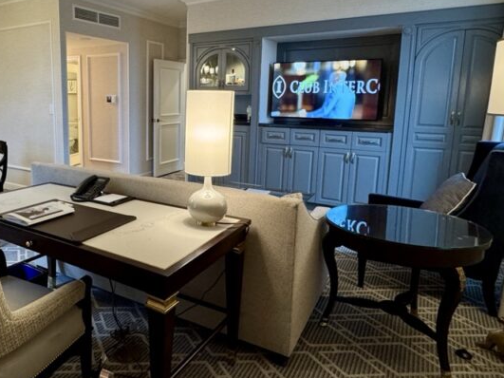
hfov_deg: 63.1
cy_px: 155
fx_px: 393
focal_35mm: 27
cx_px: 155
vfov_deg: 51.1
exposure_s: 1/60
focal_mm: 2.22
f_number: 2.2
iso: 320
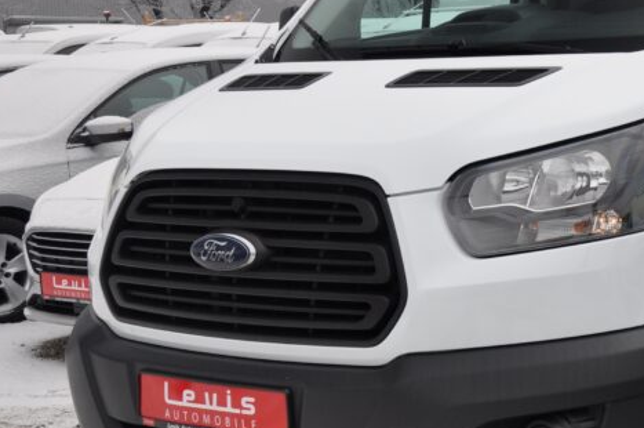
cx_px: 694
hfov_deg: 21.2
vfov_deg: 14.8
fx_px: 1643
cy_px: 123
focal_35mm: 92
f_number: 7.1
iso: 400
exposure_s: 1/200
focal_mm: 28
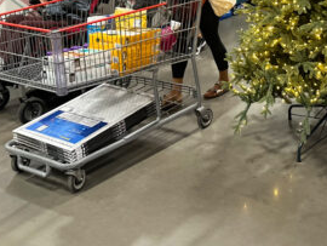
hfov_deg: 29.5
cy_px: -28
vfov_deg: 22.9
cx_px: 343
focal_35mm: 60
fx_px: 567
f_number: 1.8
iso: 250
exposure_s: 1/103
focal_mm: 6.86
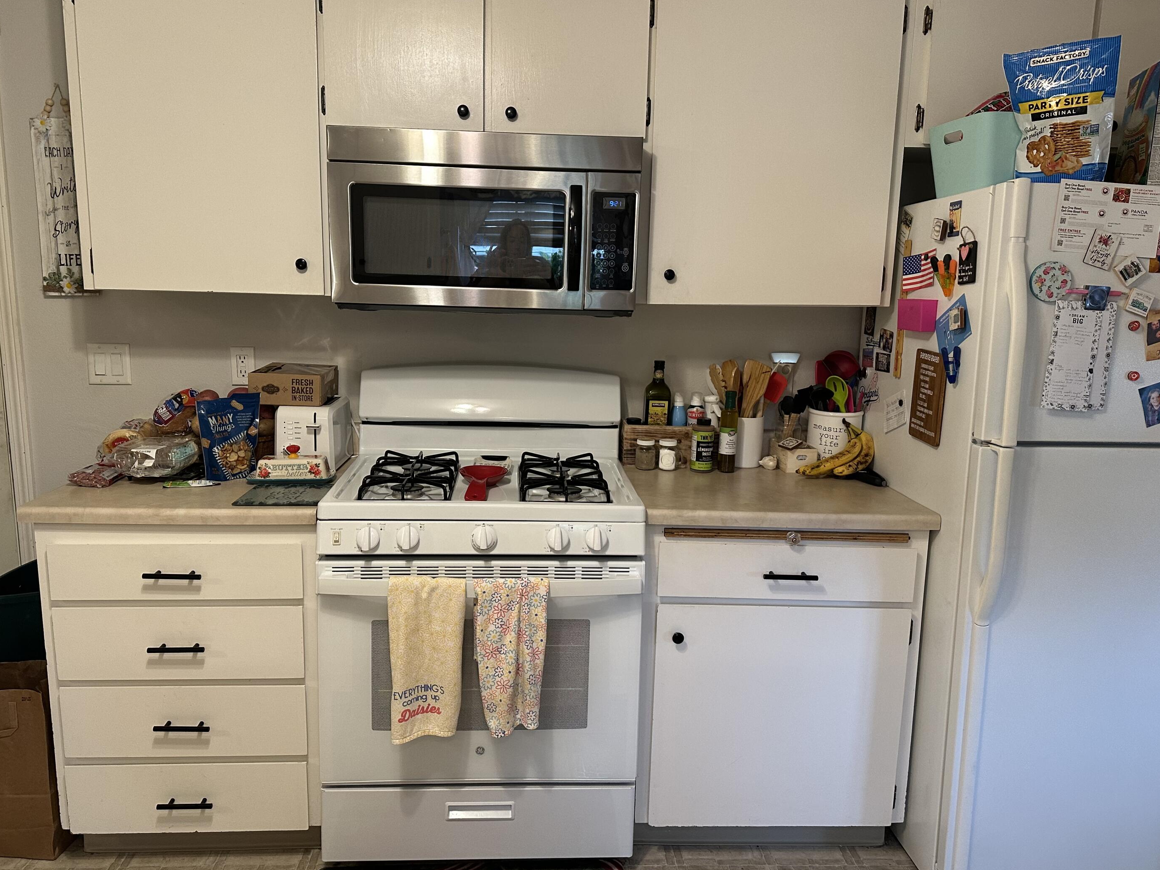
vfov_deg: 53.1
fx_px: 871
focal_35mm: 26
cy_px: 419
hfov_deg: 67.3
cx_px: 559
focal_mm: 6.86
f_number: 1.78
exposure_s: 1/60
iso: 160
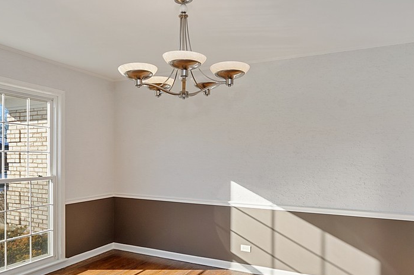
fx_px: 322
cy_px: 148
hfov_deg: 65.1
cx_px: 172
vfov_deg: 46.3
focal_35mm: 28
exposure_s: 1/20
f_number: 8
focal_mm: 12
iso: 200
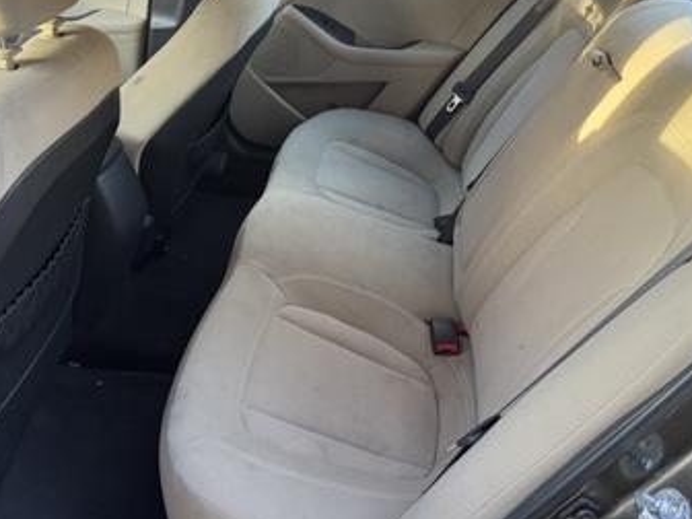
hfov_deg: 51.4
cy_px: 196
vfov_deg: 39.4
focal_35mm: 36
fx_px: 720
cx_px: 344
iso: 125
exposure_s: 1/121
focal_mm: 6.76
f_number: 1.78
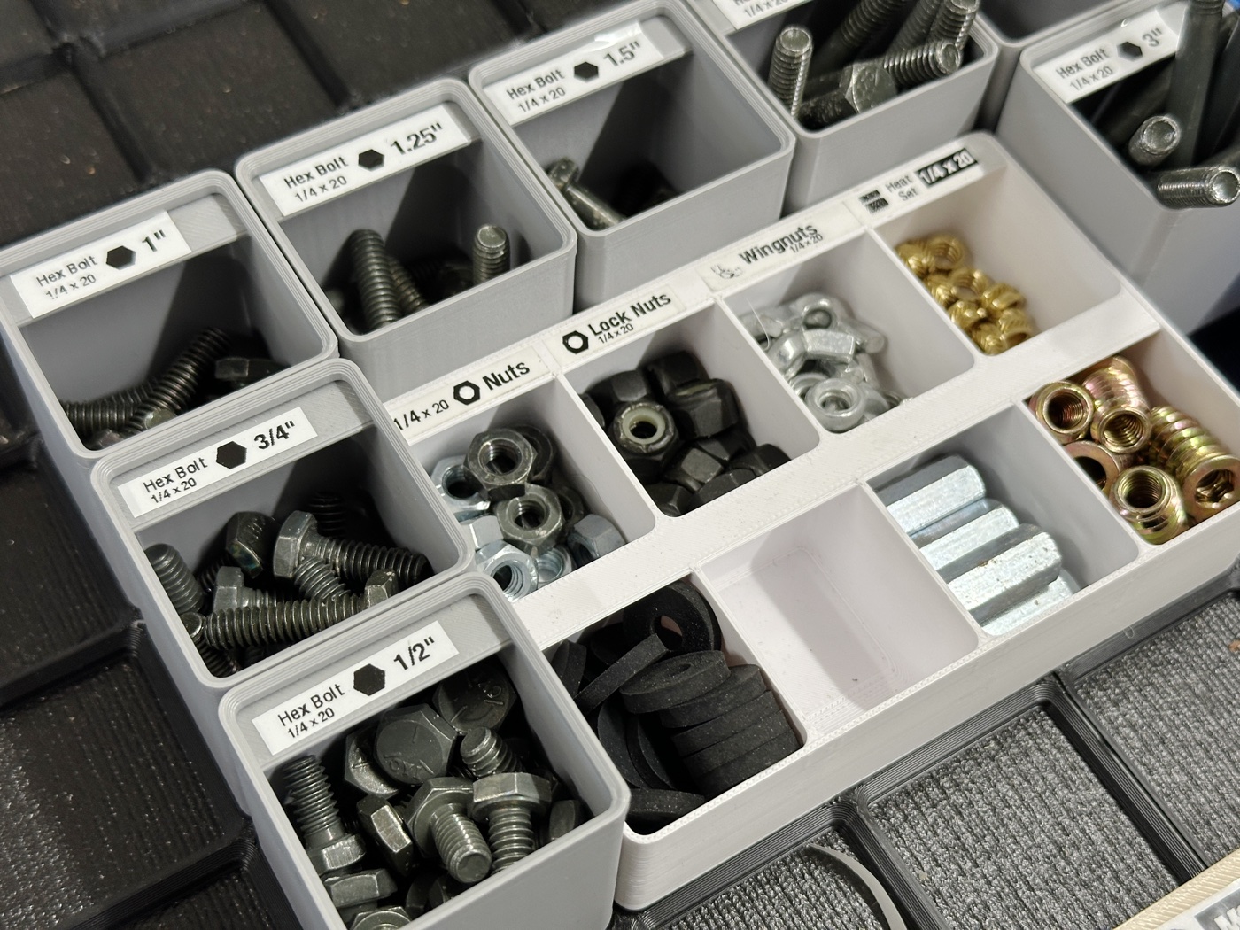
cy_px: 465
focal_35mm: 48
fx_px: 1719
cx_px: 620
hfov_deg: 39.7
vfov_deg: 30.3
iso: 100
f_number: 1.78
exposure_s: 1/60
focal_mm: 6.86
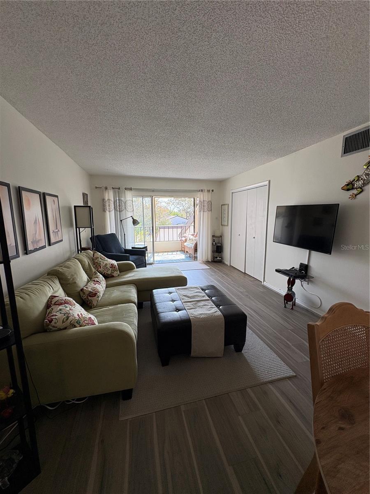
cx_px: 185
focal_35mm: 14
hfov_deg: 85.7
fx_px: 200
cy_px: 247
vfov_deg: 102.1
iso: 64
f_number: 2.2
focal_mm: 2.22
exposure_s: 1/219
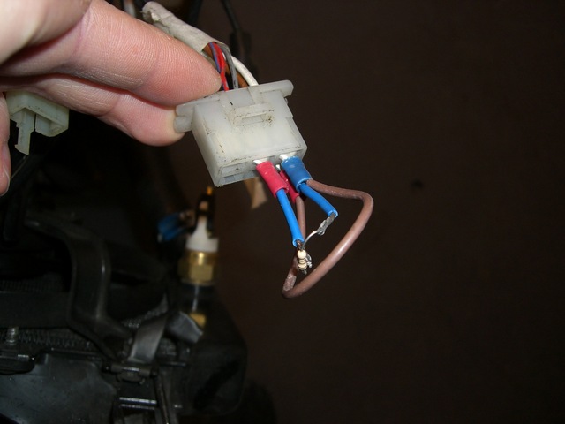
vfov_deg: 37.7
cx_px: 282
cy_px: 212
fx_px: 620
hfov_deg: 49.0
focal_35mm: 38
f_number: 2.7
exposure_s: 1/60
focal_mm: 6.2
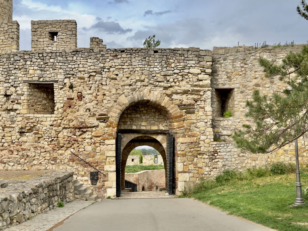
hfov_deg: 39.7
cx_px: 154
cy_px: 116
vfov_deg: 30.3
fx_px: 427
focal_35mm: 48
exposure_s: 1/1323
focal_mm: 6.9
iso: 64
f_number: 1.8
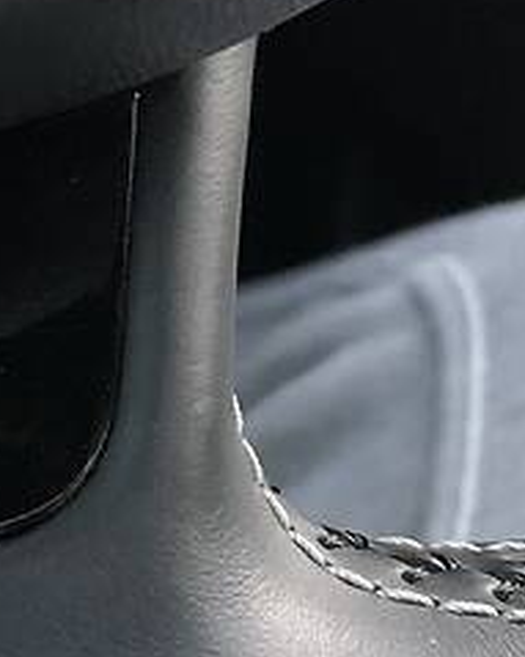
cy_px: 212
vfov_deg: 22.4
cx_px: -352
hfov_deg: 15.9
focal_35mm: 85
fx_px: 1652
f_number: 1.8
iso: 800
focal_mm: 4.2
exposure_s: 1/22
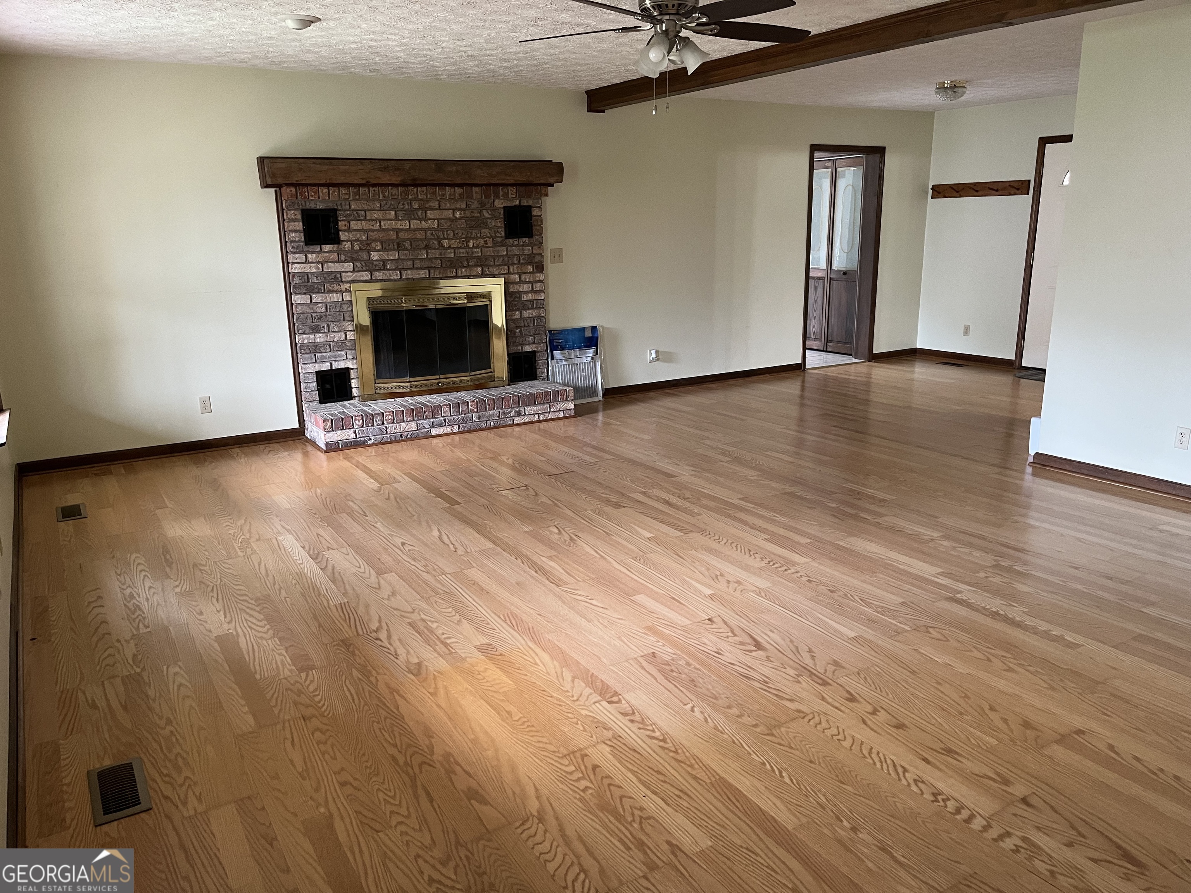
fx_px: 895
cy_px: 446
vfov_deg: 53.1
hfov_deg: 67.3
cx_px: 596
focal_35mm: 26
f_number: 1.6
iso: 320
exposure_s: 1/60
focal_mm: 5.1
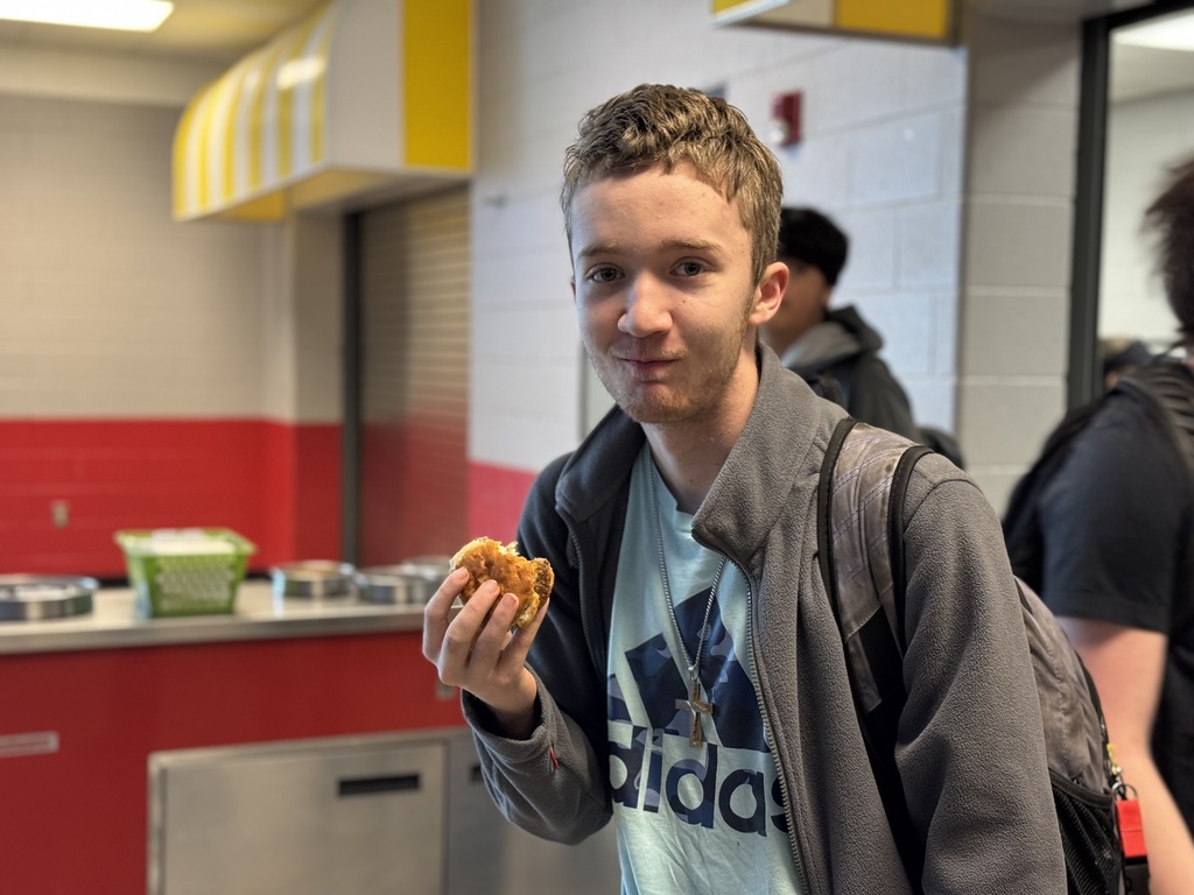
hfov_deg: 39.7
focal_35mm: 48
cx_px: 597
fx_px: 1656
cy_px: 448
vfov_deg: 30.3
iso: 200
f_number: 1.78
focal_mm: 6.76
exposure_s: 1/60
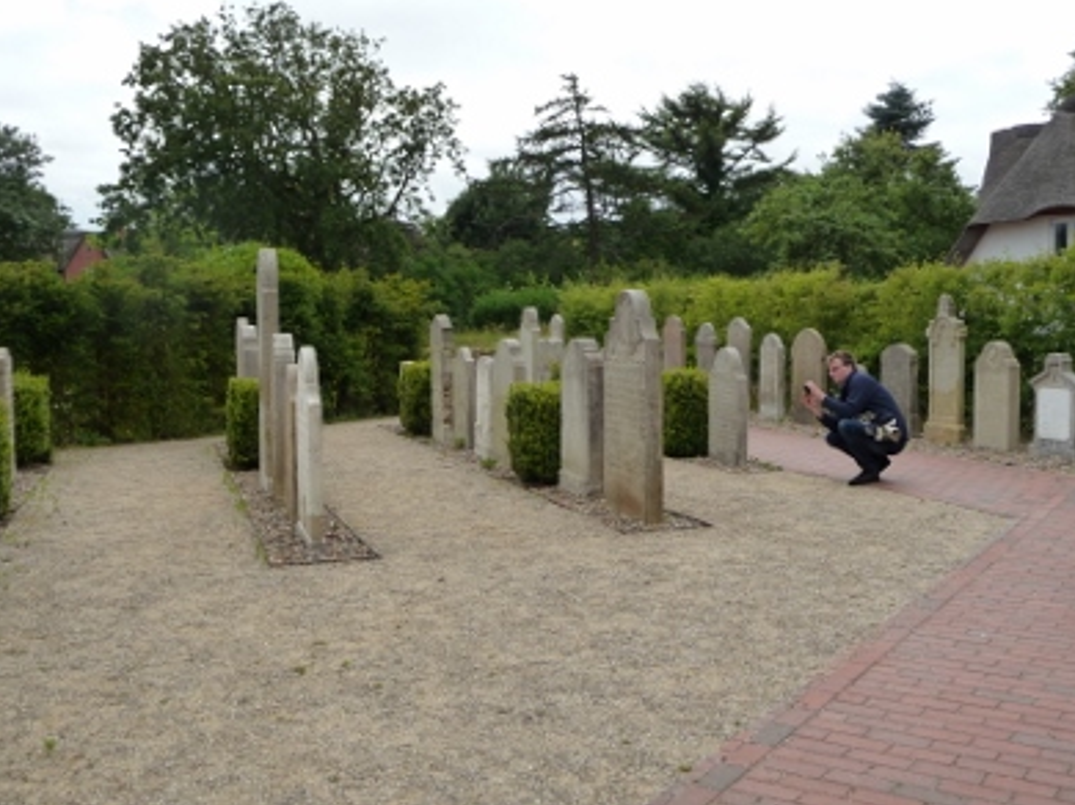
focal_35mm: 39
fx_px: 1210
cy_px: 394
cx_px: 543
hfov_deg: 47.9
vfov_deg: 36.8
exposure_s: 1/1000
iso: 160
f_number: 3.8
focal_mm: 6.3
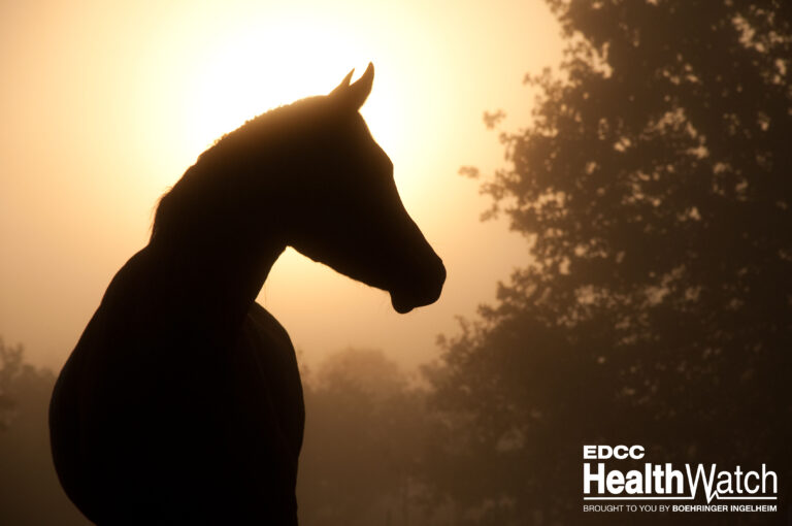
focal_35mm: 158
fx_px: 3461
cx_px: 396
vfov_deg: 8.7
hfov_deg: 13.1
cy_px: 263
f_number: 8
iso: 200
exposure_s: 1/1250
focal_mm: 105
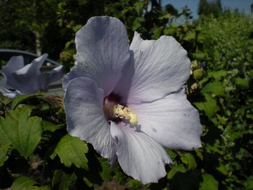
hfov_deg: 49.0
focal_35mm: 38
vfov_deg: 37.7
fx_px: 278
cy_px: 95
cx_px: 126
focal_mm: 6.3
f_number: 4.6
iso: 64
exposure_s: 1/1000
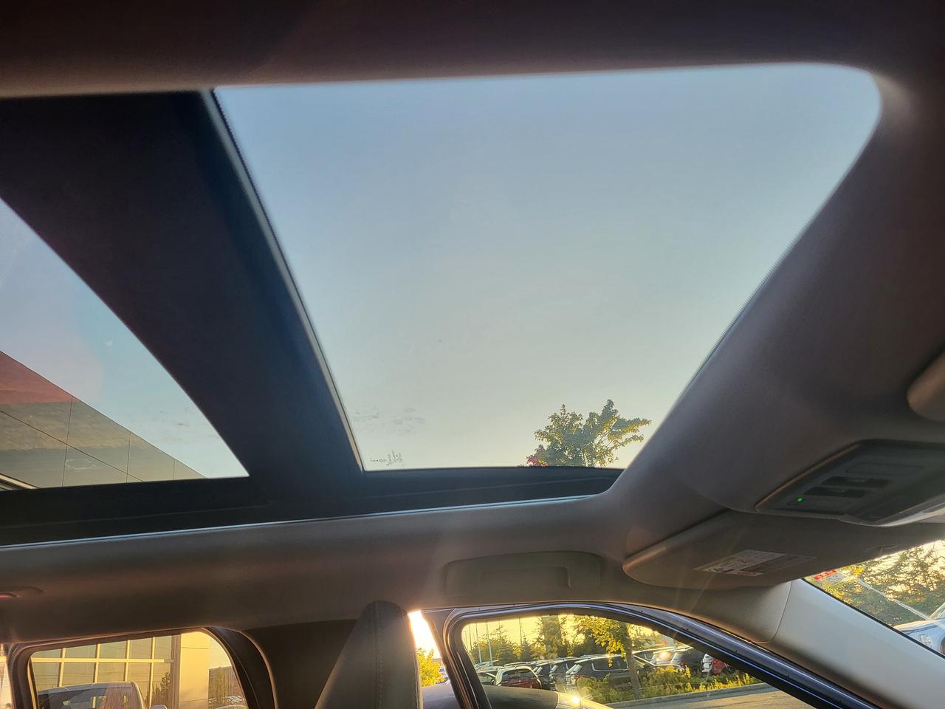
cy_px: 354
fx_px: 710
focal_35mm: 26
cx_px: 472
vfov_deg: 53.1
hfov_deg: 67.3
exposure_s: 1/120
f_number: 1.8
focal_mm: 5.4
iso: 40
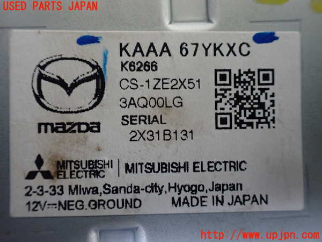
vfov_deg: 46.8
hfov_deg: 60.0
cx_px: 161
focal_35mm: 30
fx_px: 279
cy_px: 121
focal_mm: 5.4
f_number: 2.3
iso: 800
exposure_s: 1/40
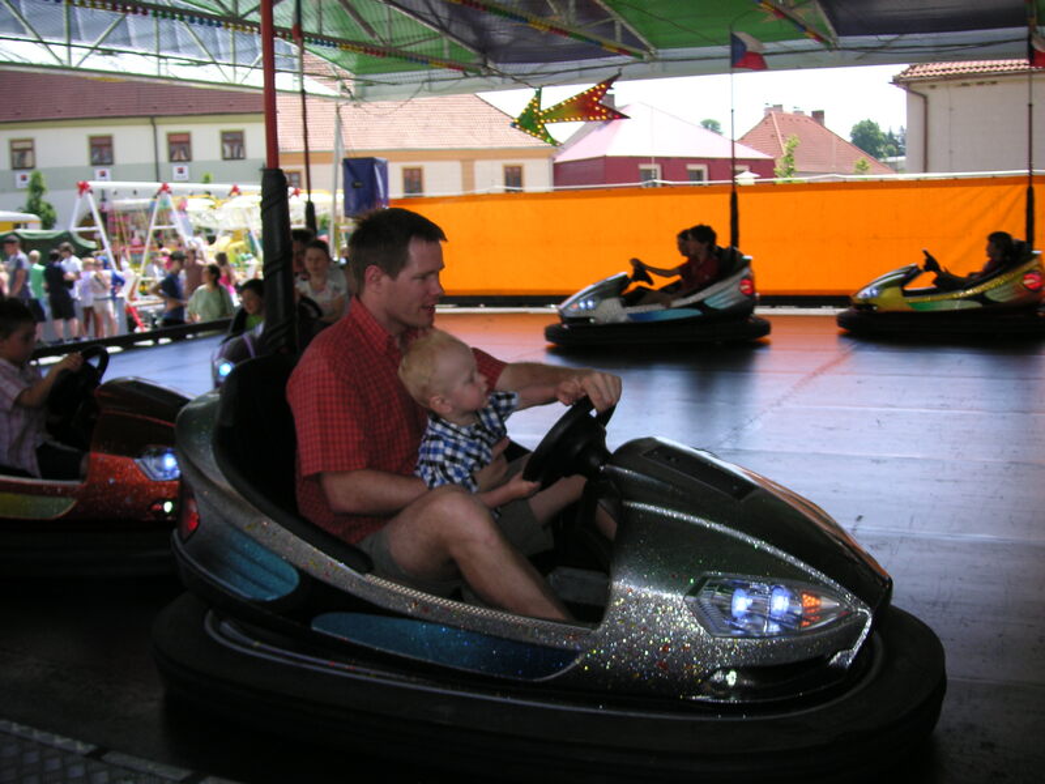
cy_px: 392
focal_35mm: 37
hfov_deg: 50.1
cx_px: 522
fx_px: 1117
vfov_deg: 38.7
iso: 50
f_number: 2.8
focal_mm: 6.1
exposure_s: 1/350
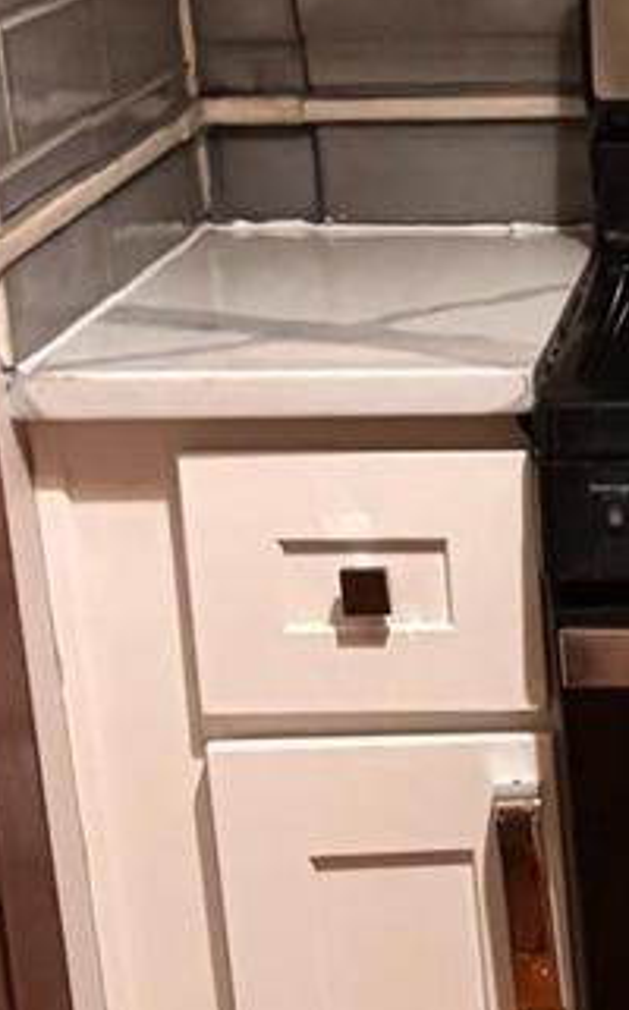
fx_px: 3629
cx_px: 1667
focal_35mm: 132
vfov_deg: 15.6
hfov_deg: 8.7
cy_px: 982
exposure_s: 1/30
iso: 500
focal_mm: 5.96
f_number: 1.6
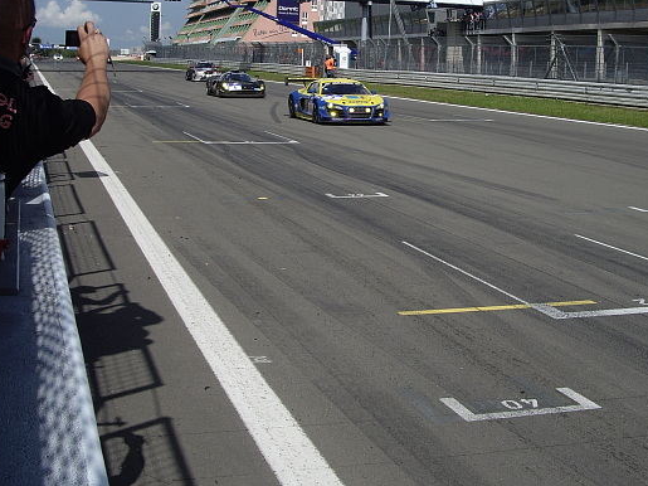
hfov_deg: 32.6
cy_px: 160
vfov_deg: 24.7
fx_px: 1104
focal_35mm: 59
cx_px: 404
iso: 50
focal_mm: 7.9
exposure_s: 1/500
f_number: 5.6
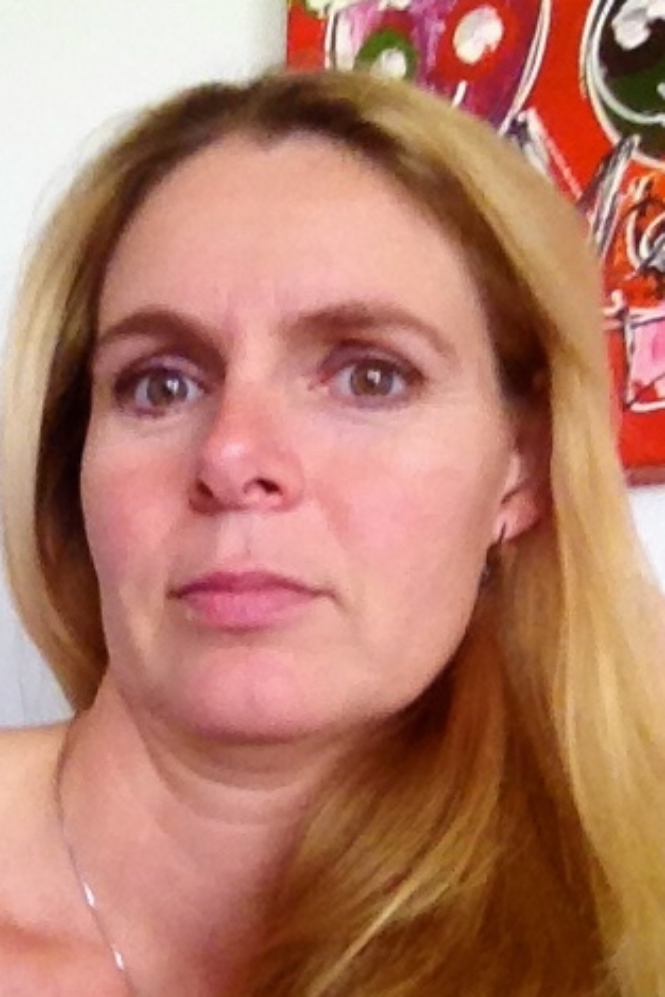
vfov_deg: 39.6
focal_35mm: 50
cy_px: 495
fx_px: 1384
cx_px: 346
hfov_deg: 27.0
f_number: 2.4
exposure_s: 1/30
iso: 160
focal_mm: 1.85
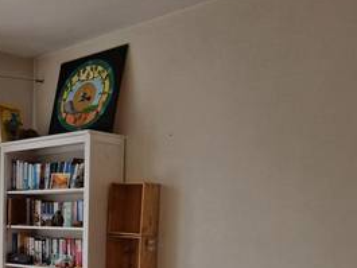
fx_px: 537
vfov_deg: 27.0
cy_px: 244
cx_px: 28
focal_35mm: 52
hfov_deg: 34.5
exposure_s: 1/180
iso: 50
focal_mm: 5.4
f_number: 1.8
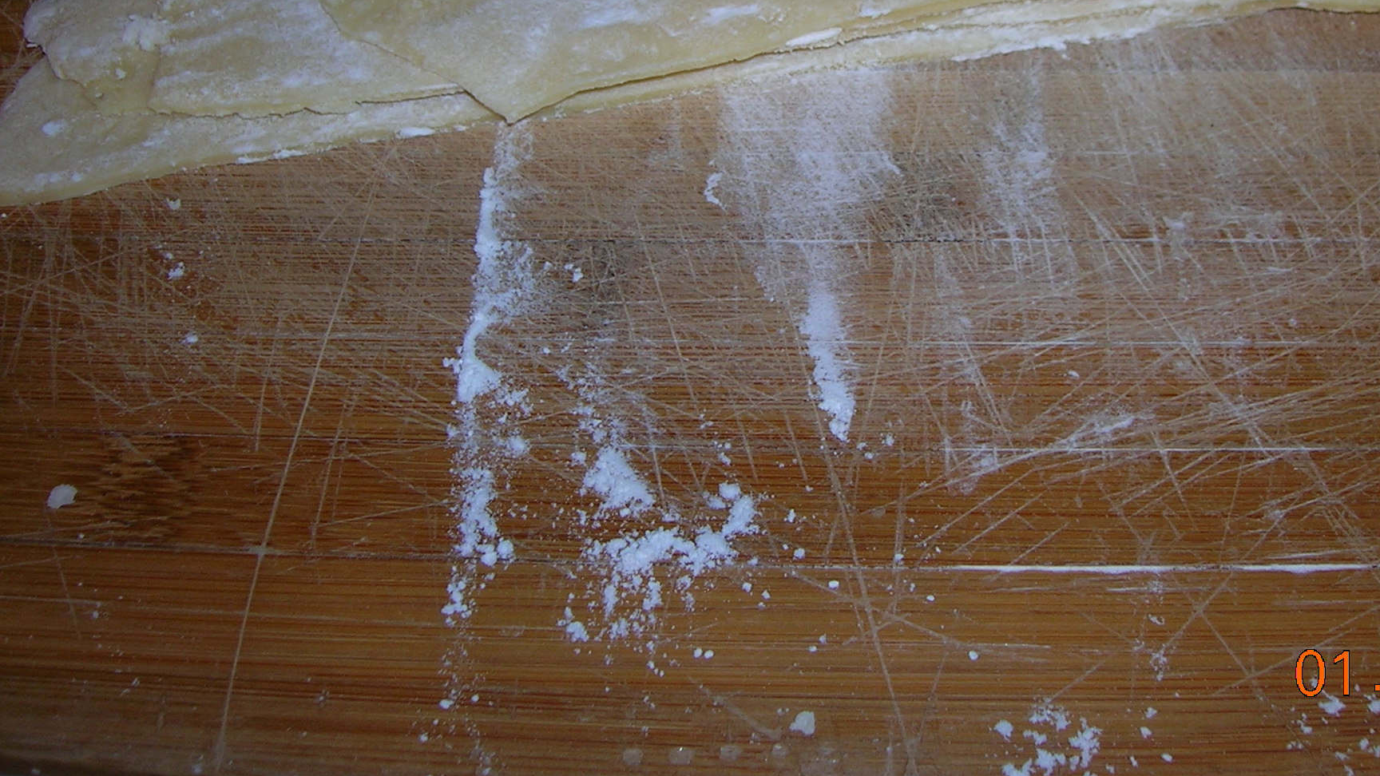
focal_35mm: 49
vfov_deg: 24.0
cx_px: 843
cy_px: 133
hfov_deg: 41.9
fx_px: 1793
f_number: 2.9
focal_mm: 5.7
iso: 50
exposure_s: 1/60.1
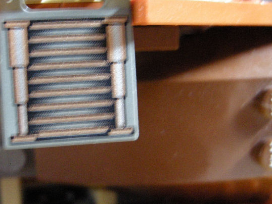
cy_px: 104
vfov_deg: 28.1
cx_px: 80
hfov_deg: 36.2
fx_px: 409
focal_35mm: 52
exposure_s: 1/8
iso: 522
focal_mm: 7.5
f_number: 2.7
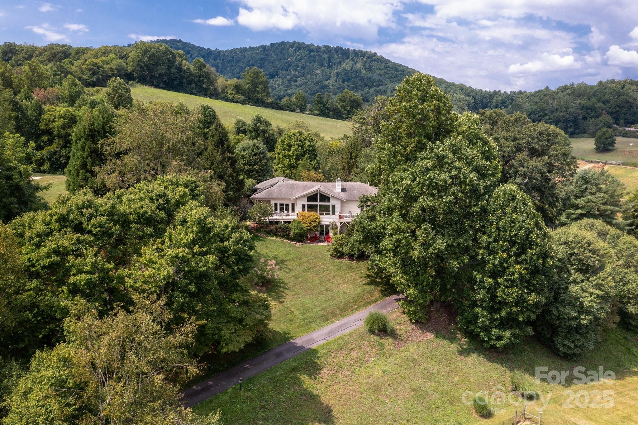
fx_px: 496
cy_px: 212
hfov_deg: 65.5
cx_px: 319
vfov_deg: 46.4
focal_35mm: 28
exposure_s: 1/160
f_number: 4.5
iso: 100
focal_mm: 10.26
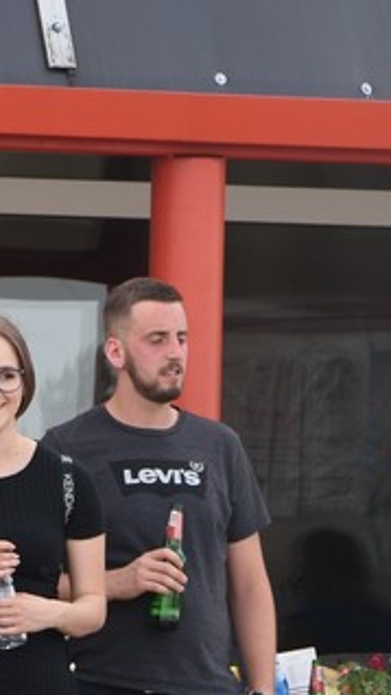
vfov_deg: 3.7
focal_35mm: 583
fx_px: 10737
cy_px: 538
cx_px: -39
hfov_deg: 2.1
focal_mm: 105
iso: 180
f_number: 7.1
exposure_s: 1/160
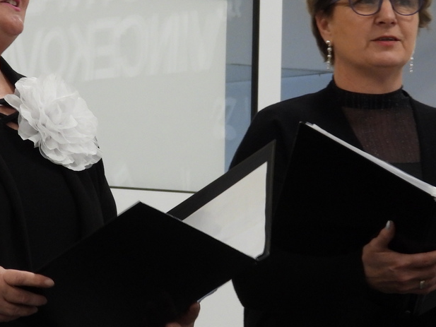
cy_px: 140
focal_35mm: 389
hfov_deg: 5.1
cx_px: 193
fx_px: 4901
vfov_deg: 3.8
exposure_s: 1/30
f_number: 4.5
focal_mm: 35.9
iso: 400
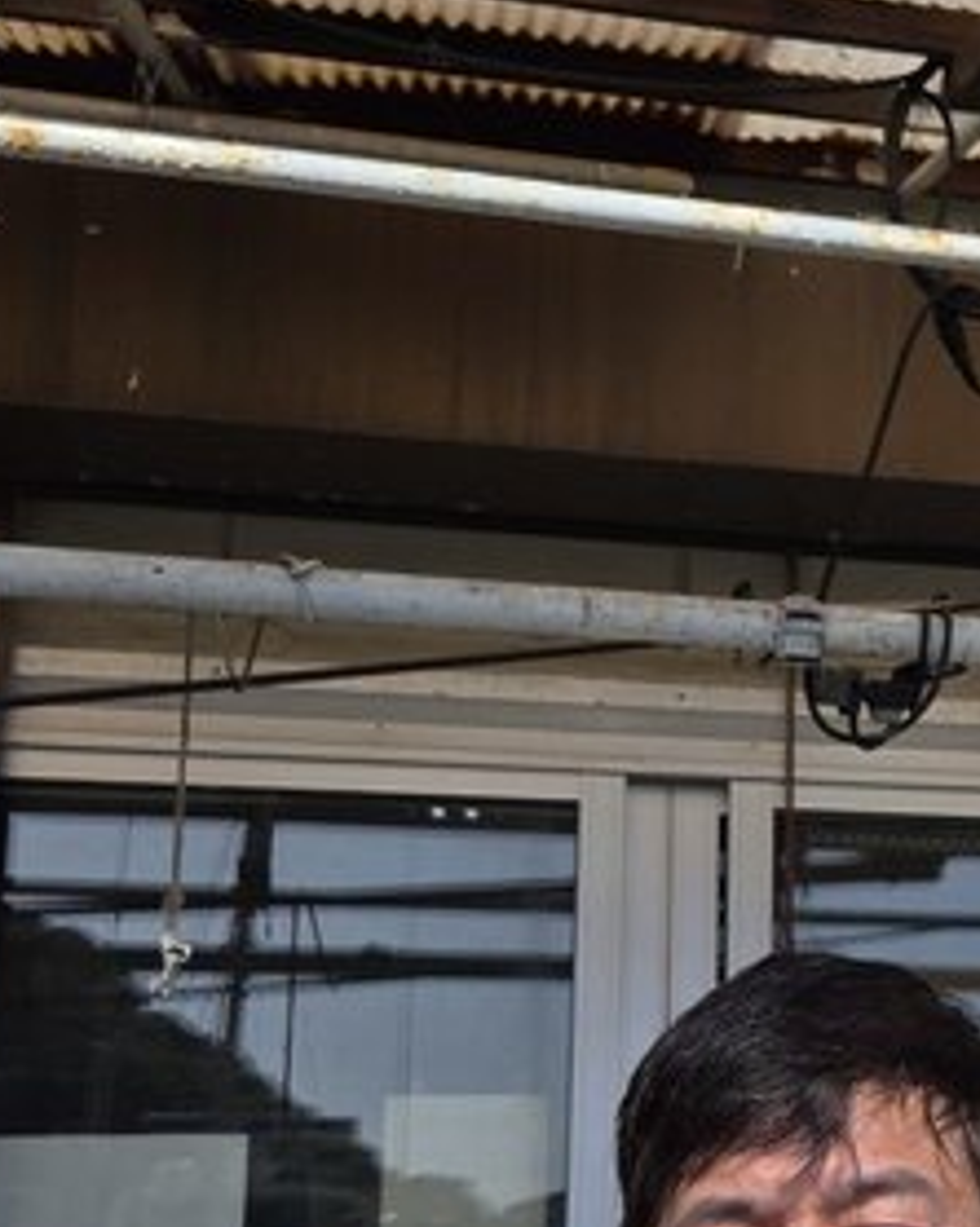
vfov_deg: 27.3
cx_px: 1210
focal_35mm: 69
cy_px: 847
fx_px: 2504
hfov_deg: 20.5
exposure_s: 1/3134
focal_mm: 5.4
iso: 25
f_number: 1.8
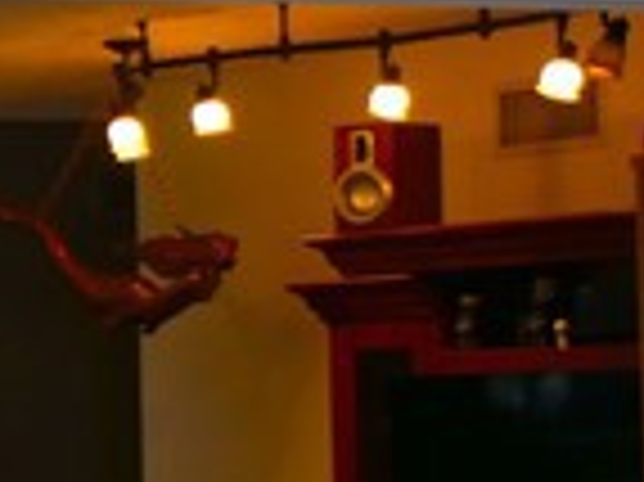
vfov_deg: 8.6
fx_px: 3197
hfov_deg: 9.4
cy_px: 293
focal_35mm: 172
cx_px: -1196
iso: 200
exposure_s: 1/60
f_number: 2.8
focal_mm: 12
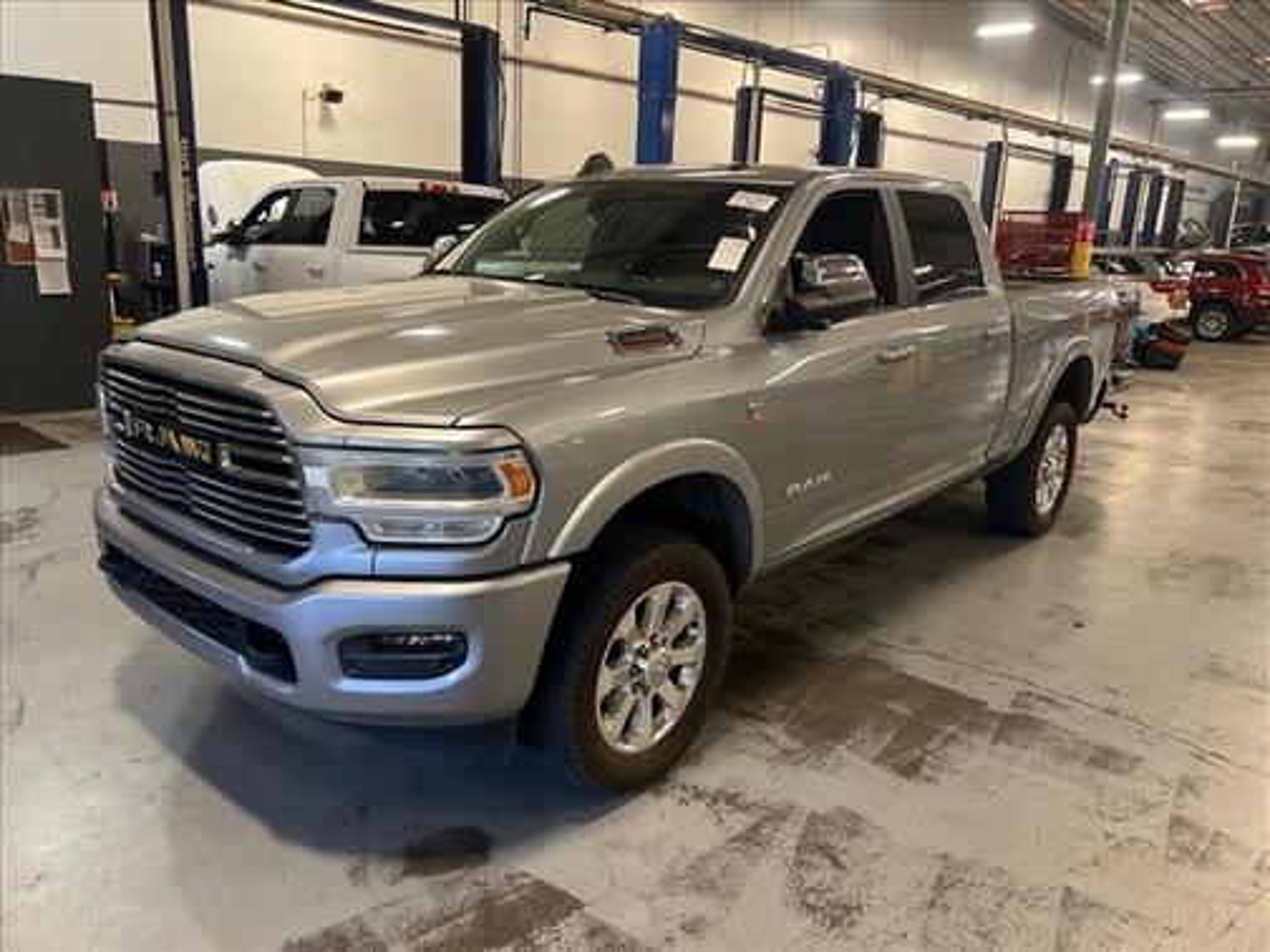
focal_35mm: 26
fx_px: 954
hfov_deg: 67.3
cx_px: 635
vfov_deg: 53.1
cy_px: 476
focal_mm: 5.7
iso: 160
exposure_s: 1/60
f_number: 1.5
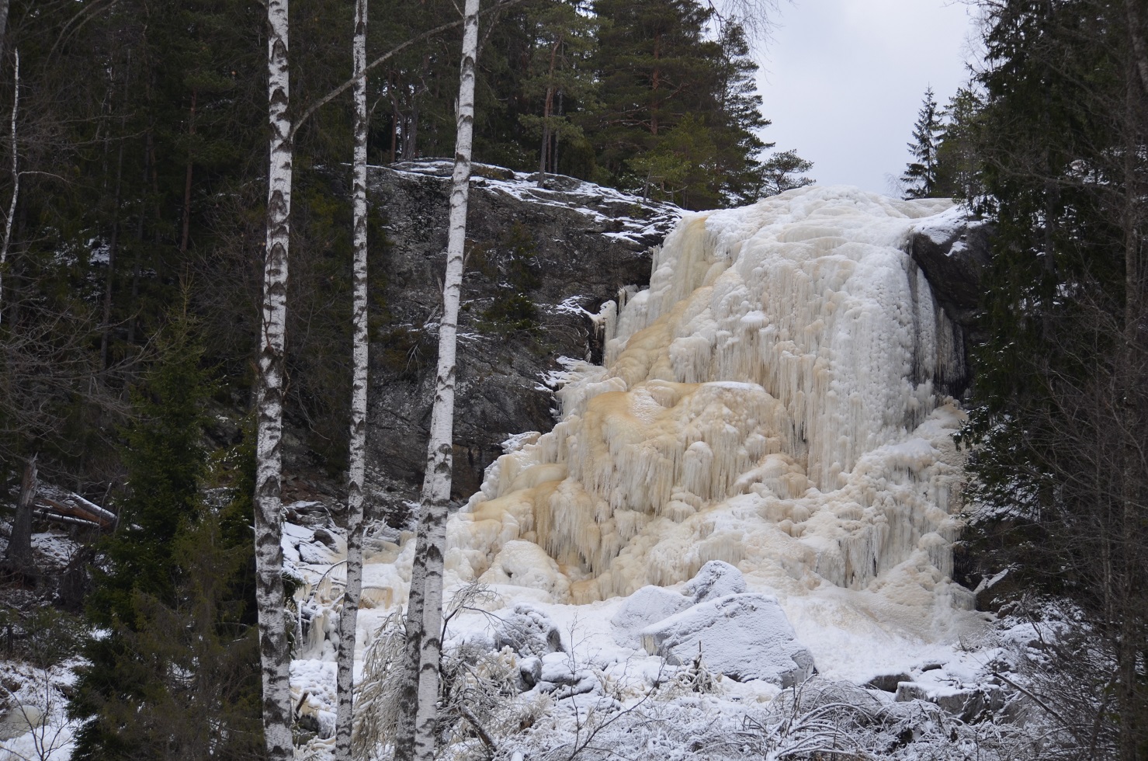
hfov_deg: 24.7
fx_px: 2626
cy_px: 380
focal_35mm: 82
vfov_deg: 16.5
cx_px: 574
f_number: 4.5
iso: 200
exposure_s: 1/160
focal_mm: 55
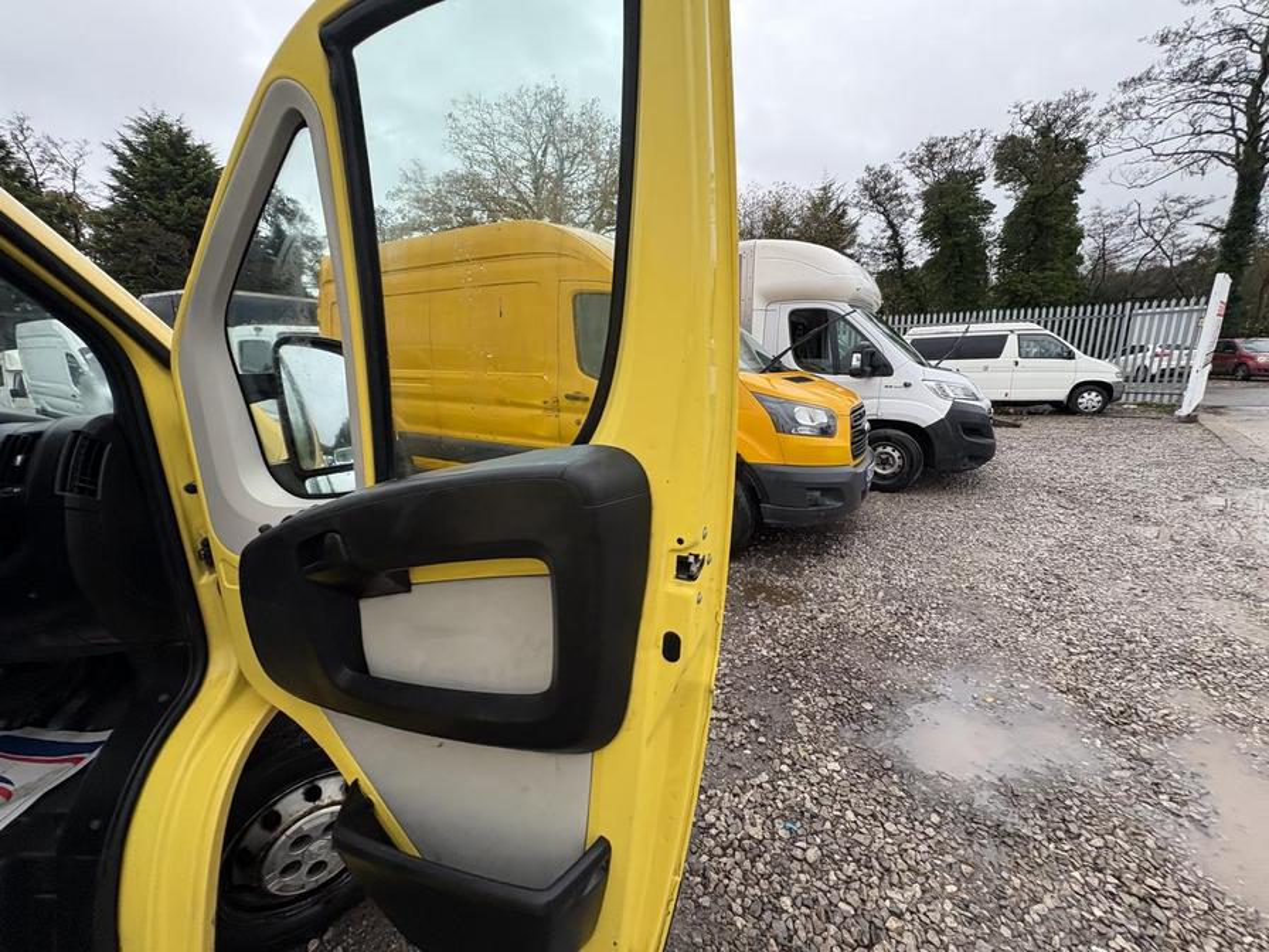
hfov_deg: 102.1
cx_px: 634
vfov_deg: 85.7
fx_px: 513
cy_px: 476
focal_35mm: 14
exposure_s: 1/99
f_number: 2.2
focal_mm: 2.22
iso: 100
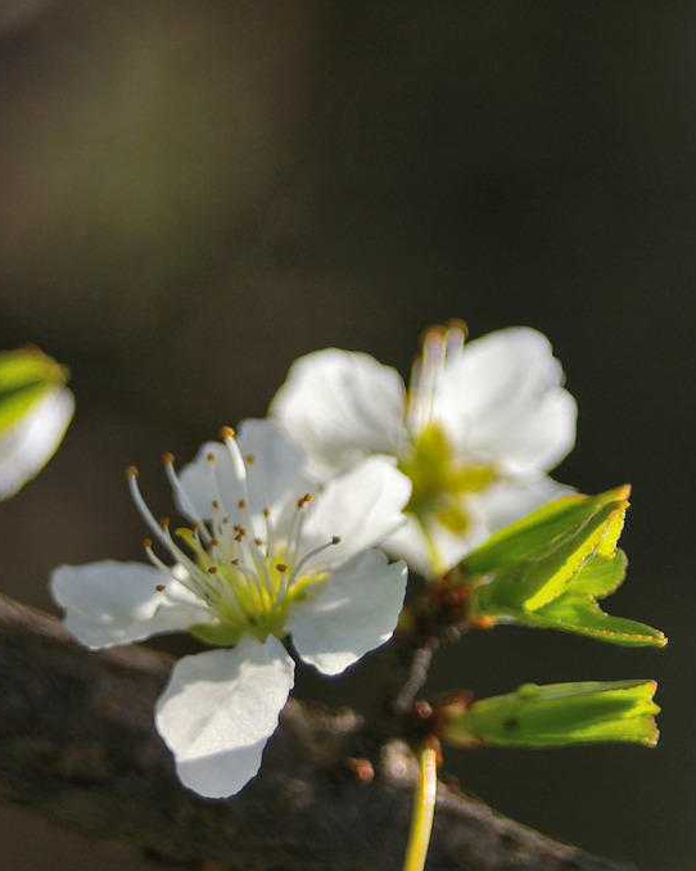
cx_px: 253
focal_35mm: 170
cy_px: 436
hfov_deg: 9.1
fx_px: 4379
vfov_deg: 11.4
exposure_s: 1/1000
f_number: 5.6
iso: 200
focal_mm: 80
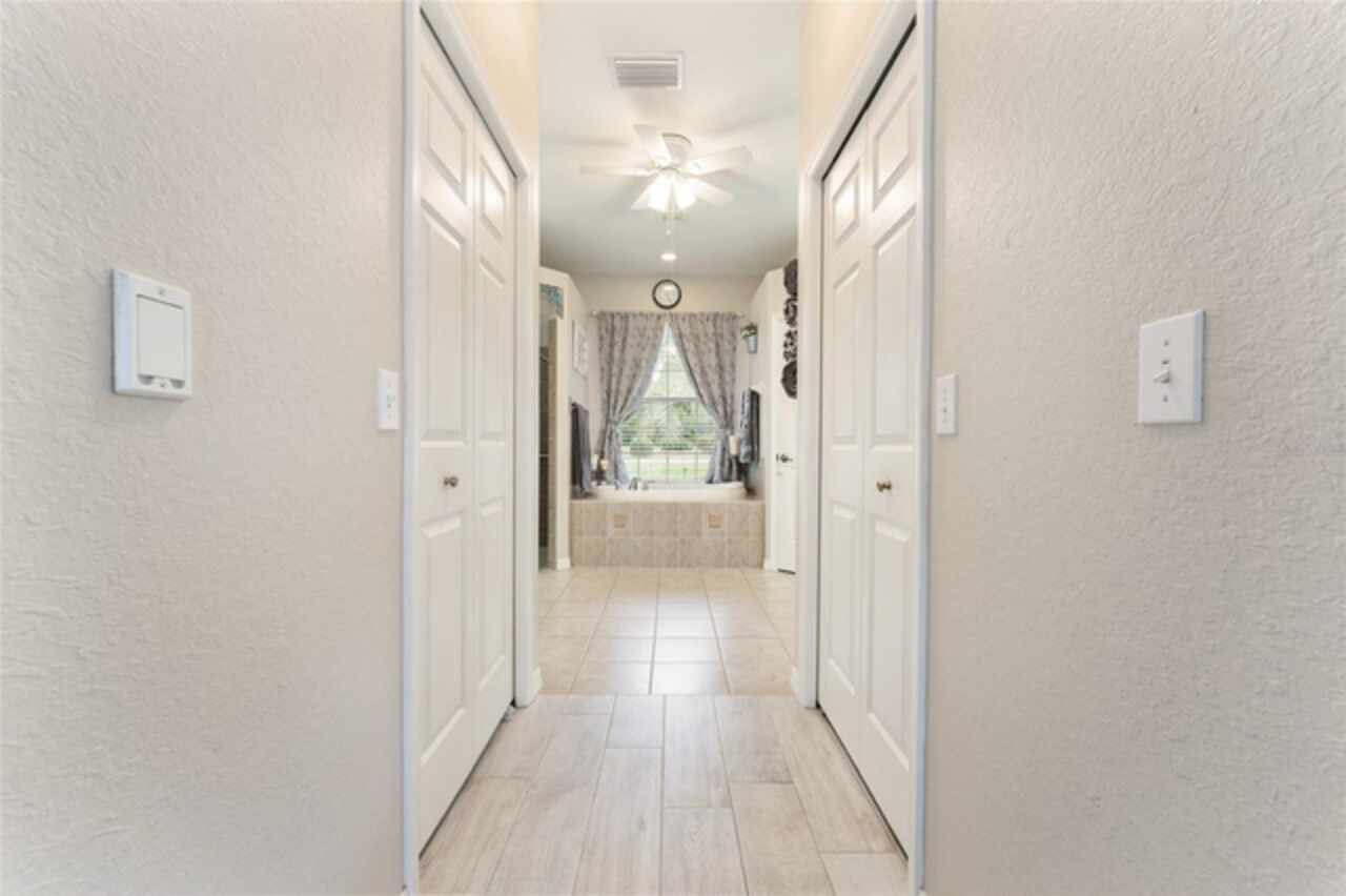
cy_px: 448
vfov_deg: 81.1
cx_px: 673
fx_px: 523
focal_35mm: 14
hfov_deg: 104.3
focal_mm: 14
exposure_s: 1/3
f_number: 7.1
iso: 200
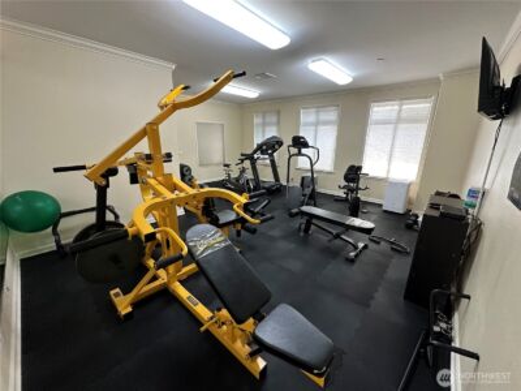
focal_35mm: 14
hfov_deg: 102.1
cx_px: 260
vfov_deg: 85.7
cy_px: 196
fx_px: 211
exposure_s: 1/60
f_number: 2.2
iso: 400
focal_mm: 2.22
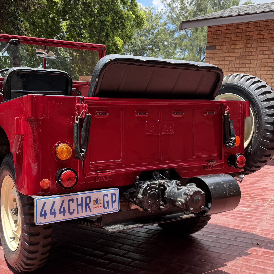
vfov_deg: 44.9
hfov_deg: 44.5
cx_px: 99
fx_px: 331
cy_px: 152
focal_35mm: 37
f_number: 1.78
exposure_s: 1/831
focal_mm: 6.76
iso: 80
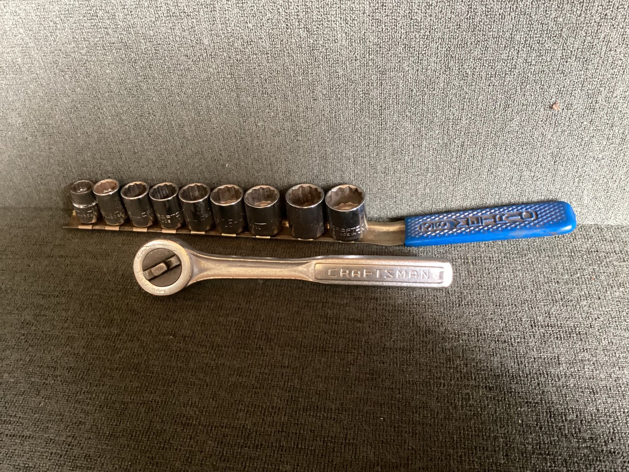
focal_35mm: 31
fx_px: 563
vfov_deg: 45.4
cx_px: 314
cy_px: 236
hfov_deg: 58.3
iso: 400
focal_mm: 3.3
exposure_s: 1/33
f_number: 2.4
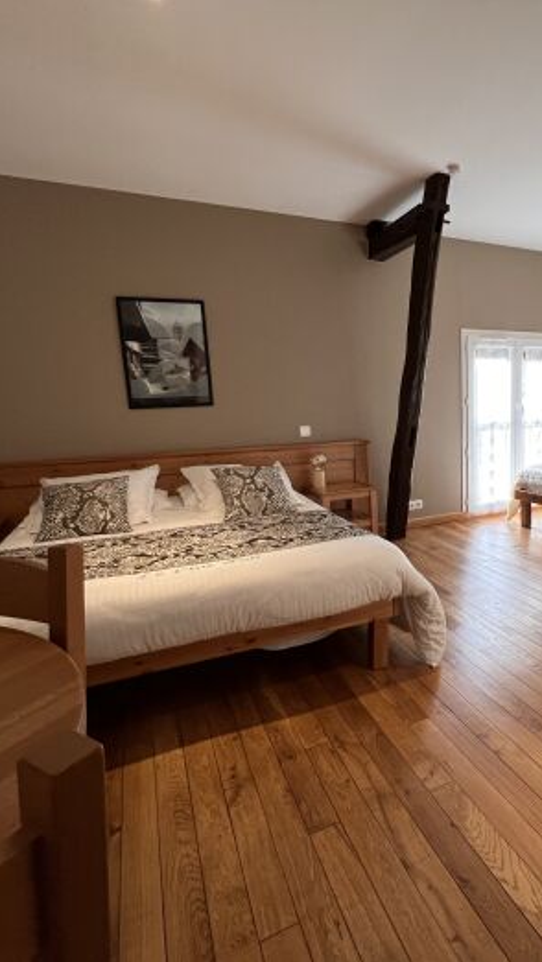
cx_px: 407
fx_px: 485
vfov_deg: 89.5
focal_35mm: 19
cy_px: 480
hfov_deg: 55.5
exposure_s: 1/100
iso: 160
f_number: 1.8
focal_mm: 1.57
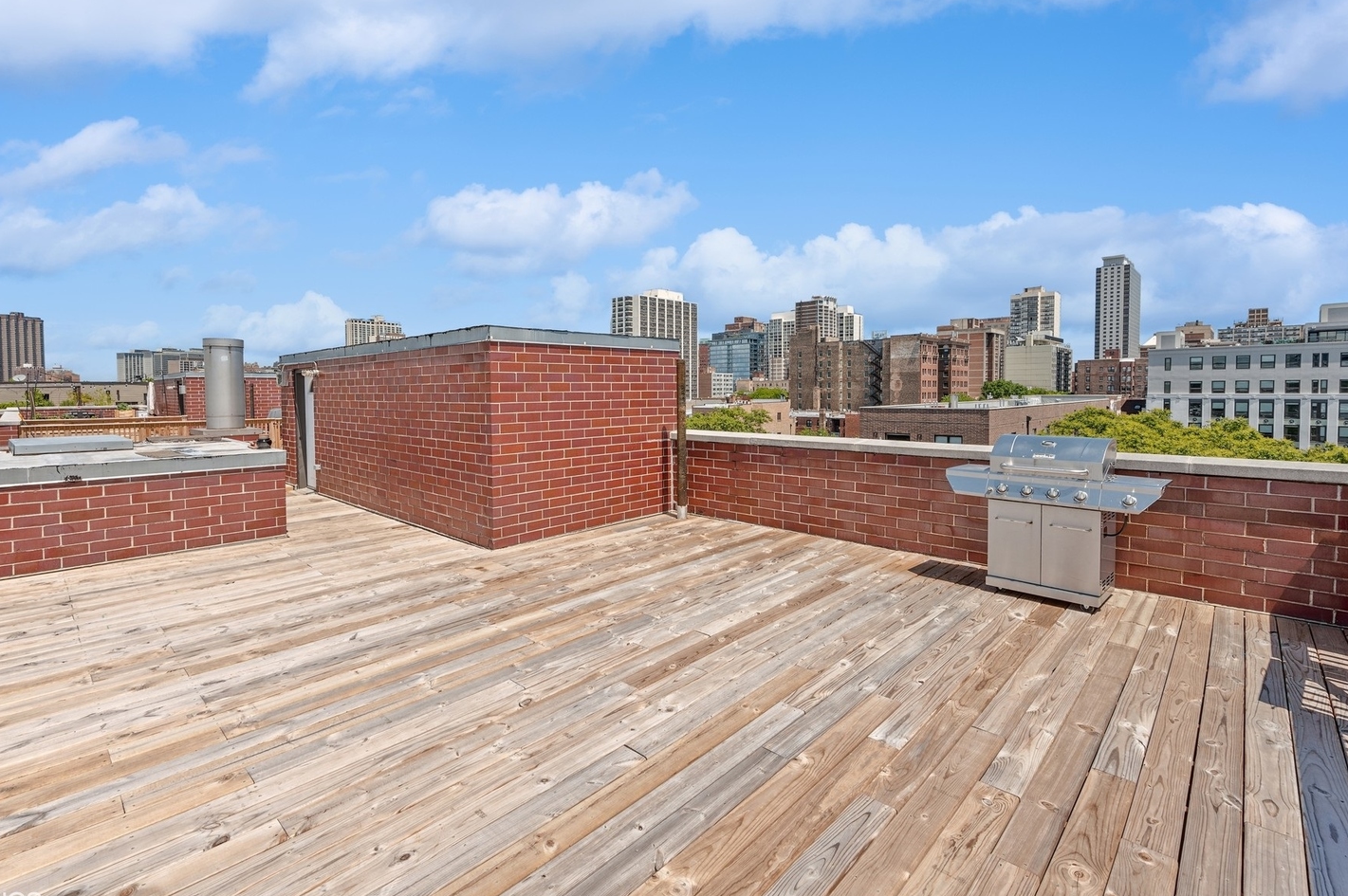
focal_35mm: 16
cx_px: 615
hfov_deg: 96.5
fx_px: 599
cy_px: 410
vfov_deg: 73.5
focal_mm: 14
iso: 100
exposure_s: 1/40
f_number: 11
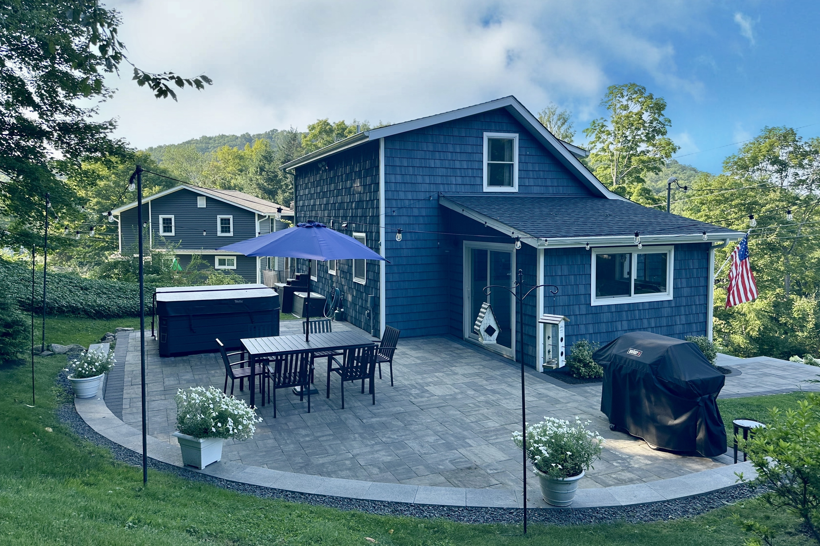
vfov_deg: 51.2
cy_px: 251
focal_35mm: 25
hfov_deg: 71.5
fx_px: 569
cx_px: 410
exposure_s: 1/1321
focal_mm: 6.86
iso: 80
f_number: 1.78
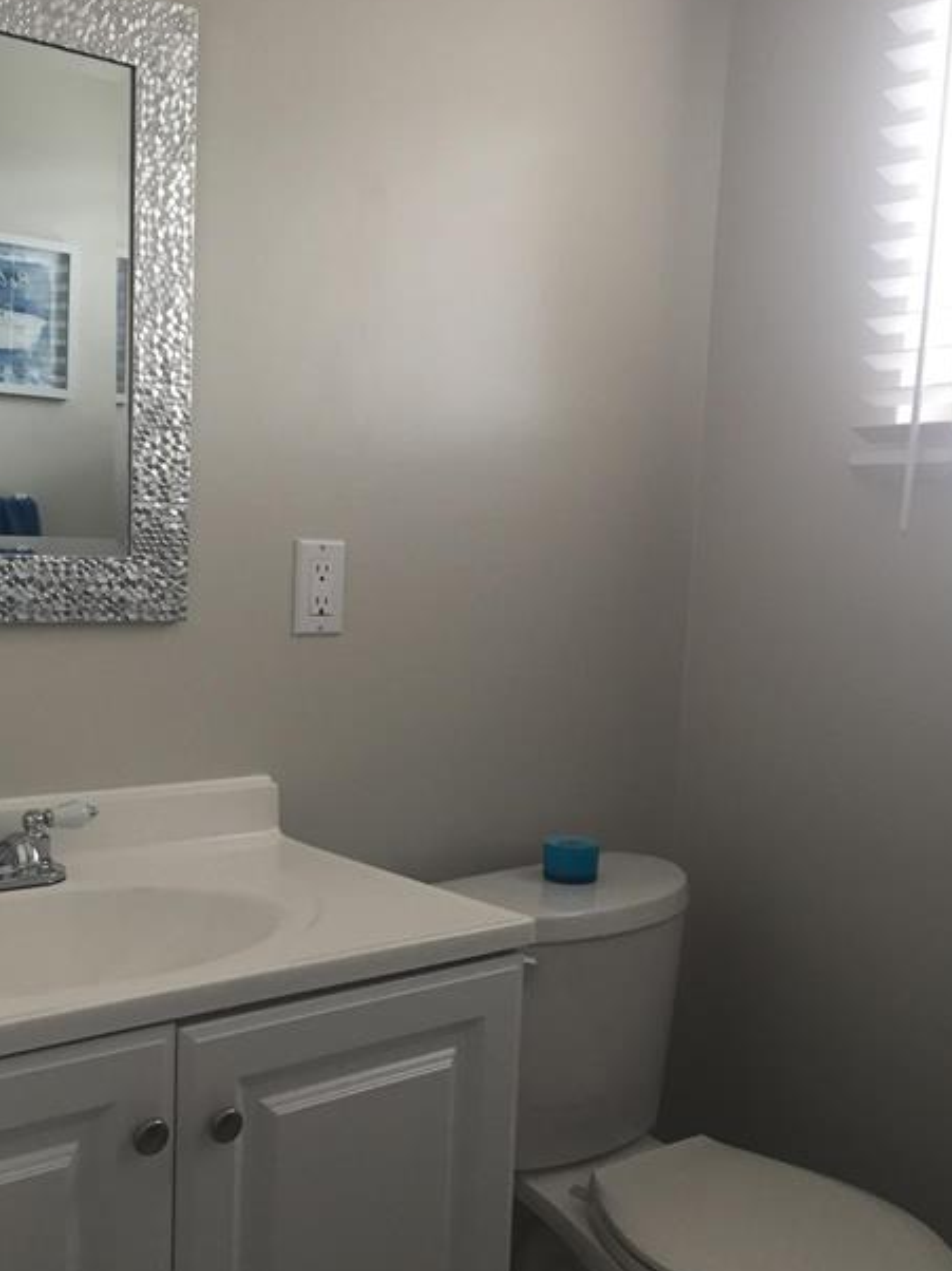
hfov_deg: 38.5
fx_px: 1358
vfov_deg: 49.9
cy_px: 745
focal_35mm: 37
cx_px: 403
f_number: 2.2
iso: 64
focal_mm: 4.15
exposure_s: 1/30
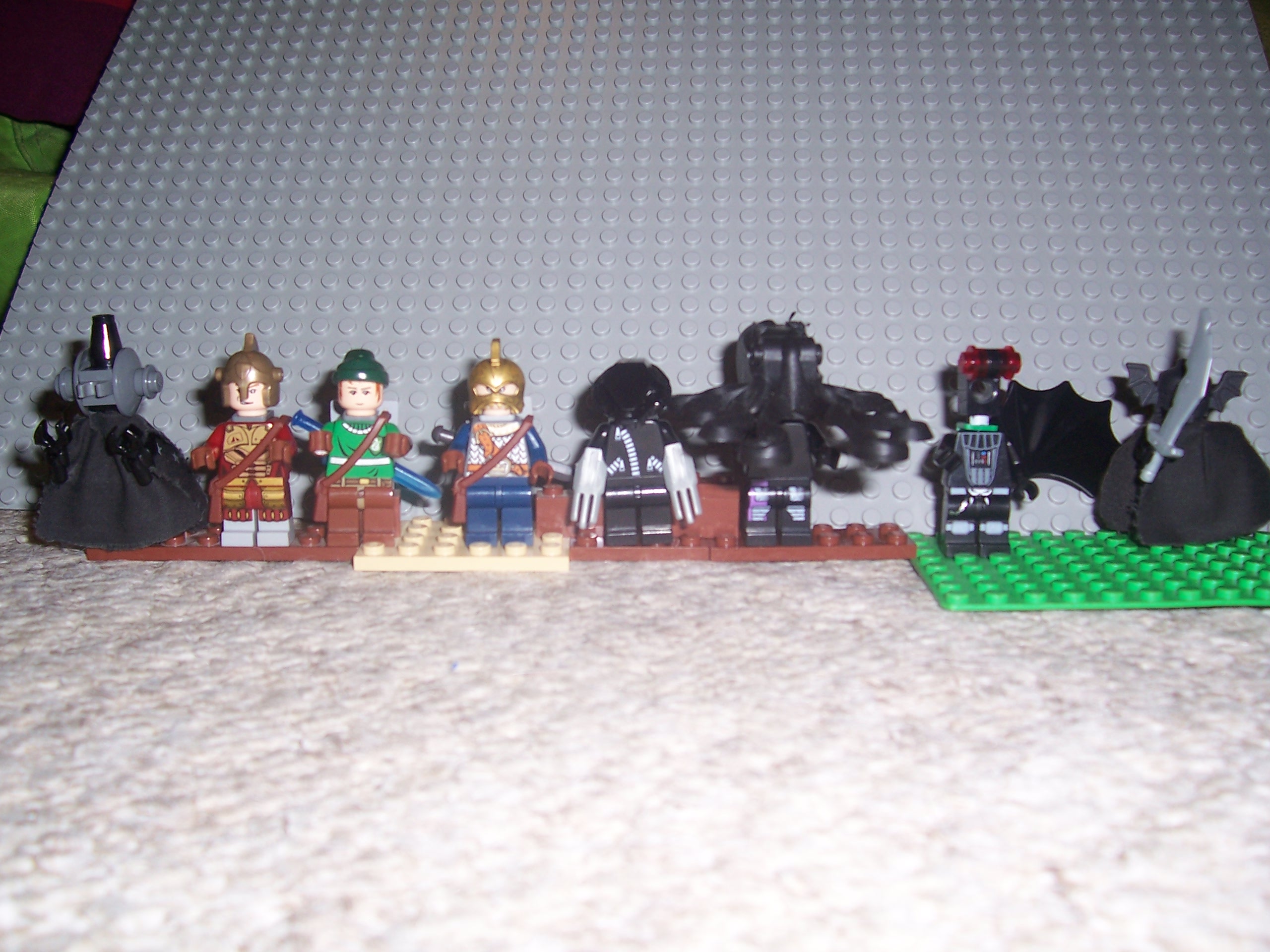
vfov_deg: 41.8
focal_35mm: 34
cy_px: 476
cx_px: 635
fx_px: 1247
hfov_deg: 54.0
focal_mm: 5.6
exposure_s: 1/60
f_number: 2.7
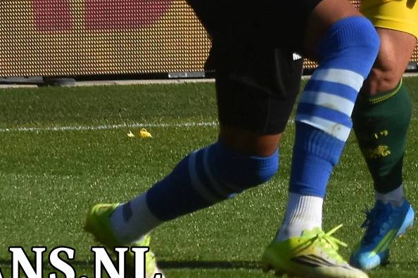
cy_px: -160
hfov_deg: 2.1
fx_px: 11250
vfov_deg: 1.4
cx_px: 434
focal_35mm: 969
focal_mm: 200
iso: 360
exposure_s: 1/2000
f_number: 5.6
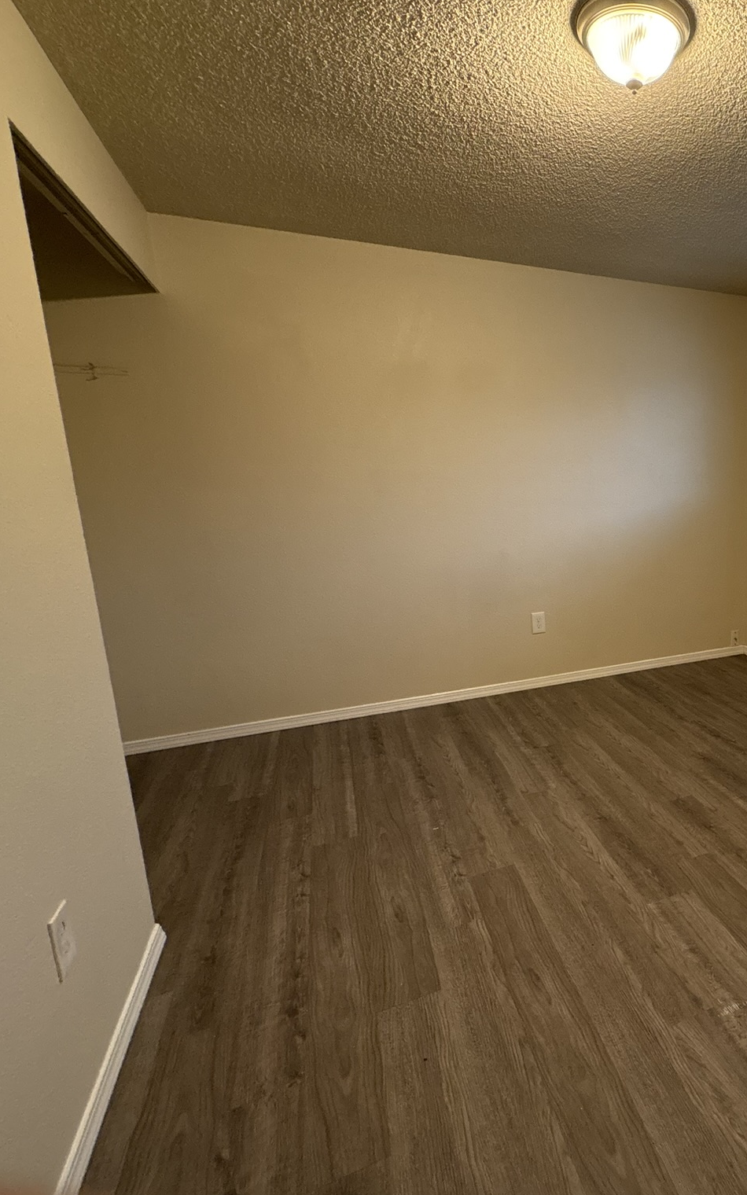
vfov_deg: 85.1
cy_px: 601
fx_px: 651
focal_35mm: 20
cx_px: 664
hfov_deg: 52.8
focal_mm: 2.22
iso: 320
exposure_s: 1/60
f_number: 2.2
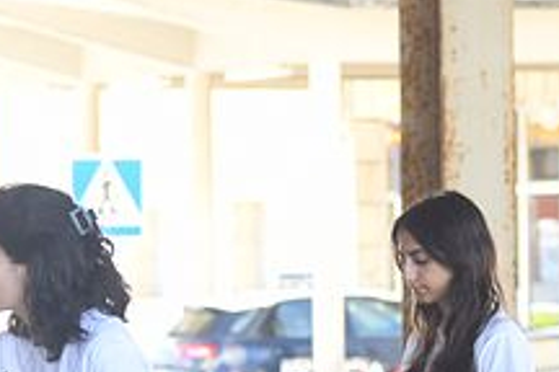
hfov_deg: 5.2
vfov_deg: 3.5
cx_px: 41
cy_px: 415
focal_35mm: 393
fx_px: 6102
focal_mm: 100
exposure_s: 1/160
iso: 500
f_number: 4.5
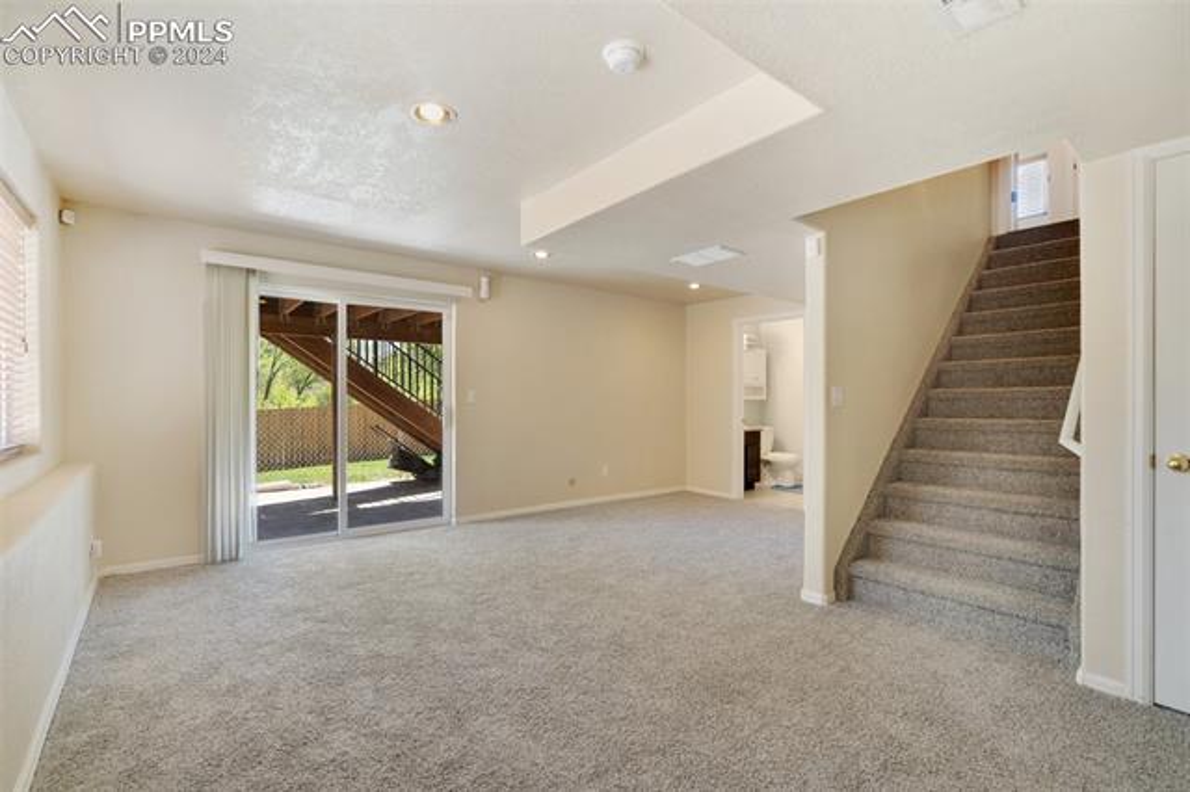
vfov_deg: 73.7
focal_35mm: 16
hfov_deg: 96.8
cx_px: 595
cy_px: 396
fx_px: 529
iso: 1000
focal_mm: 16
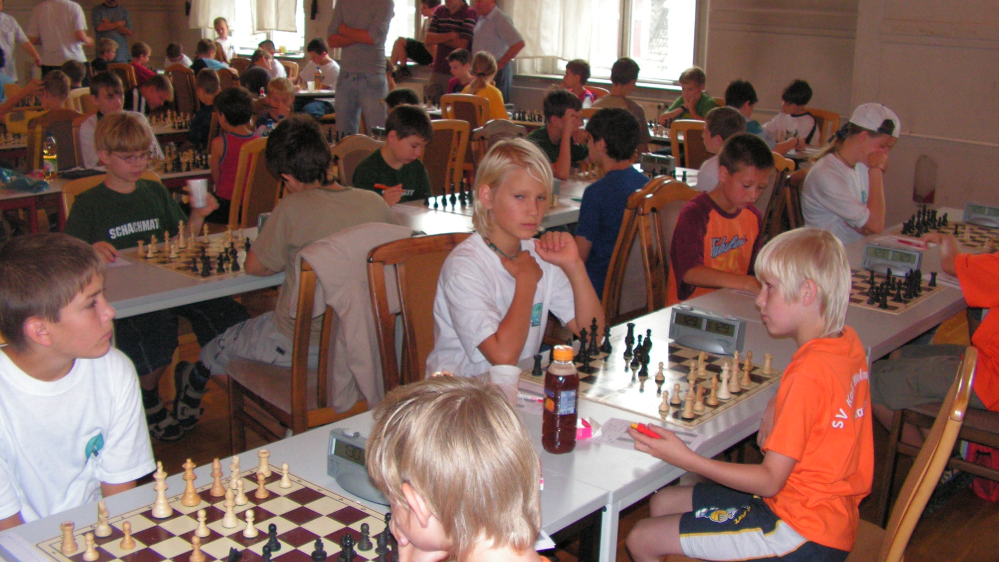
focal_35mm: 40
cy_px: 263
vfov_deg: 29.7
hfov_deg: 50.5
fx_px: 1060
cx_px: 500
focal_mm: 6
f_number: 3.2
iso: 200
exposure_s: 1/40
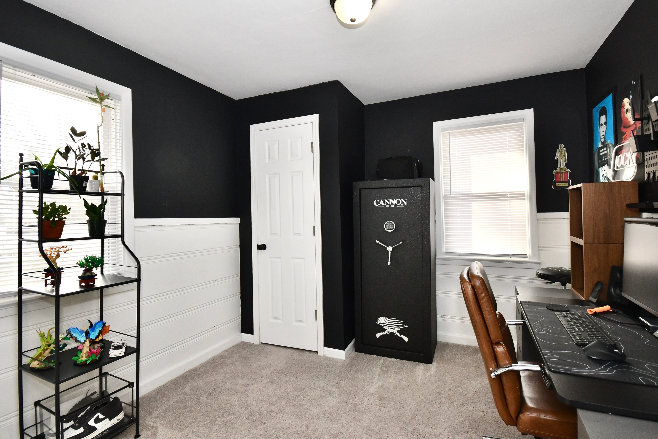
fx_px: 292
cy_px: 226
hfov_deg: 96.7
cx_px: 319
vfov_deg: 73.7
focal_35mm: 16
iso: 640
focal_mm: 10
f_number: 6.3
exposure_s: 1/80
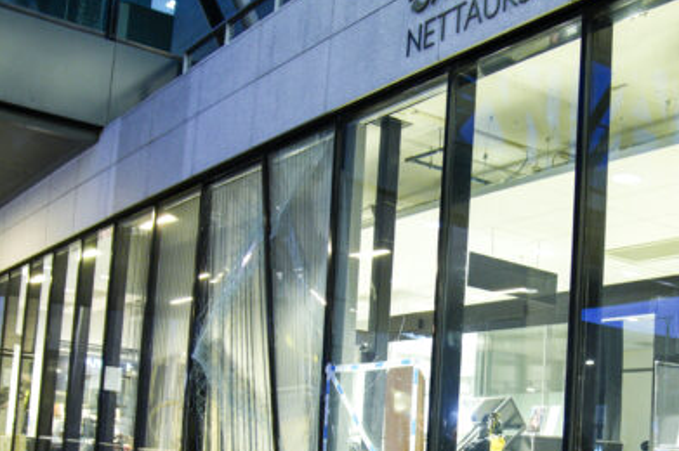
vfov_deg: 25.8
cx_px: 497
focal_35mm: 51
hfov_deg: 38.1
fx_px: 961
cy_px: 388
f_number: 2.8
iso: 1600
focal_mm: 24
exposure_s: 1/20
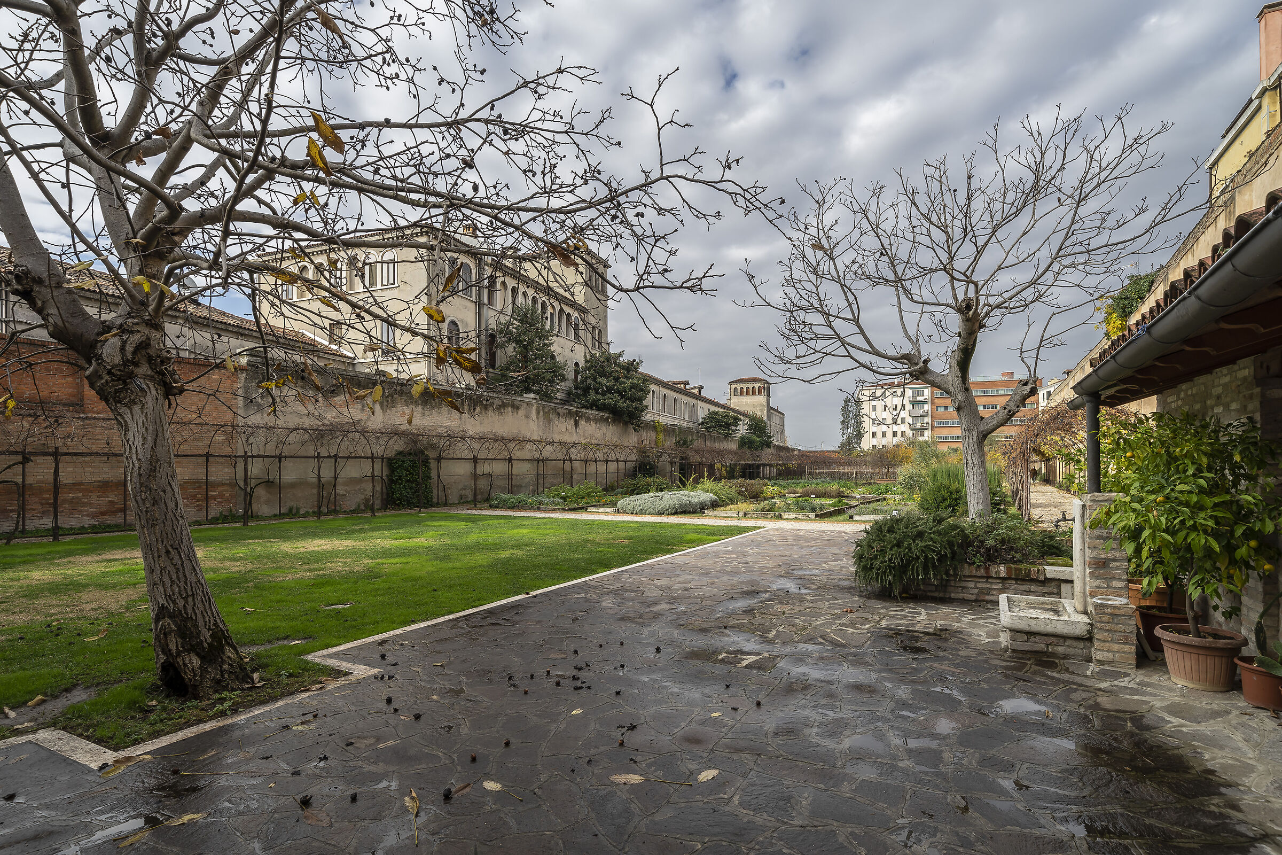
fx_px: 570
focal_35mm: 16
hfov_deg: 96.7
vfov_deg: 73.7
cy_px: 428
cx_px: 641
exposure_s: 1/60
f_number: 8
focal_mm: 16
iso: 100
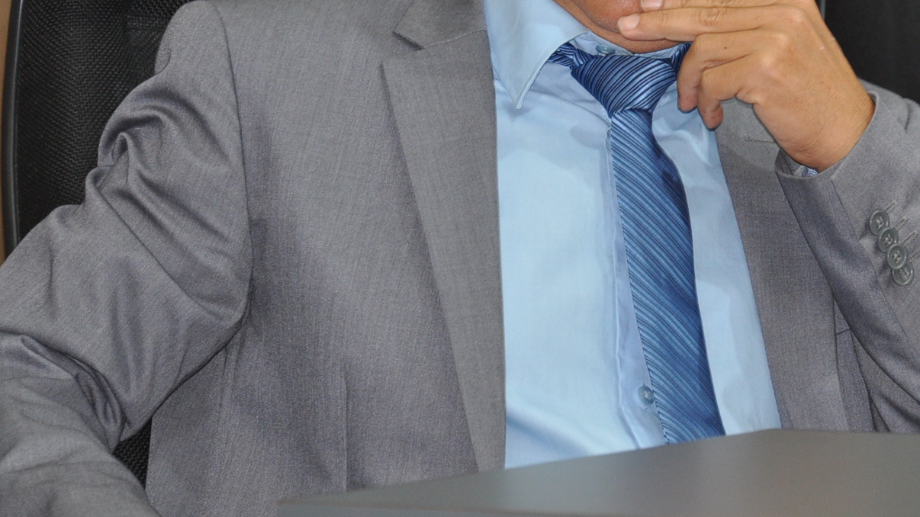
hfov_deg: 7.4
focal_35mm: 293
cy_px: 11
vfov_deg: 4.1
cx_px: 611
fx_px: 7145
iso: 640
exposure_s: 1/60
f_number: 5.6
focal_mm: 105
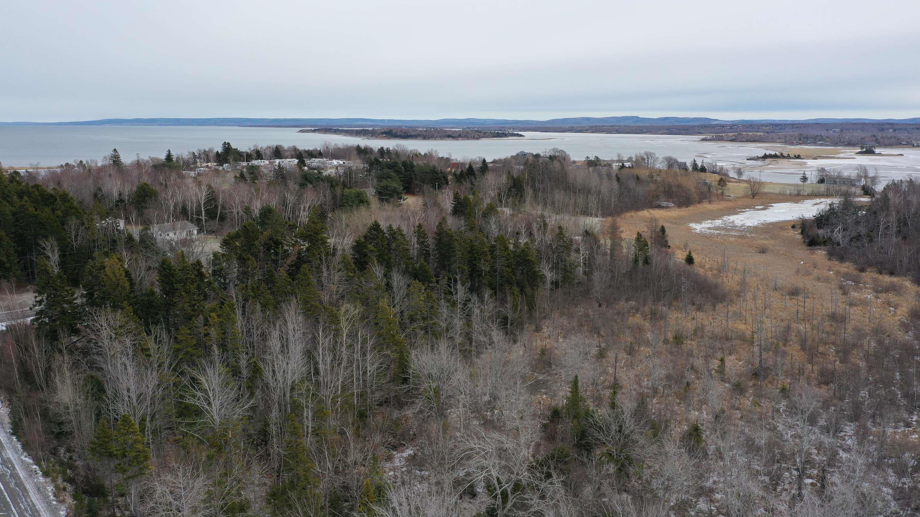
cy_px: 257
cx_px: 452
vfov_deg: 38.9
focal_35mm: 30
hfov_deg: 64.3
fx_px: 732
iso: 100
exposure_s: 1/320
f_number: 5
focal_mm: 10.26
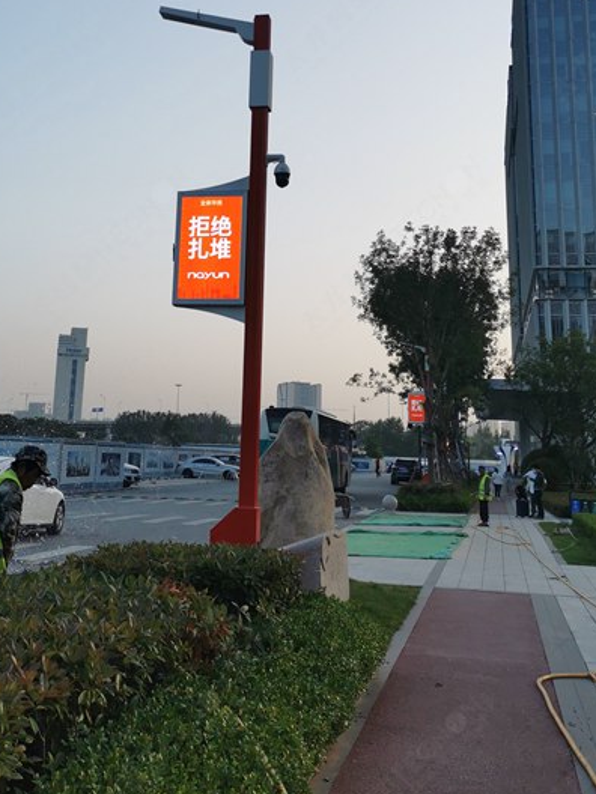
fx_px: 1056
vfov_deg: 39.9
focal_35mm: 46
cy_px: 180
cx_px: 245
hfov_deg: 31.4
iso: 50
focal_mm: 5.58
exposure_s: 1/633
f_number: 1.8
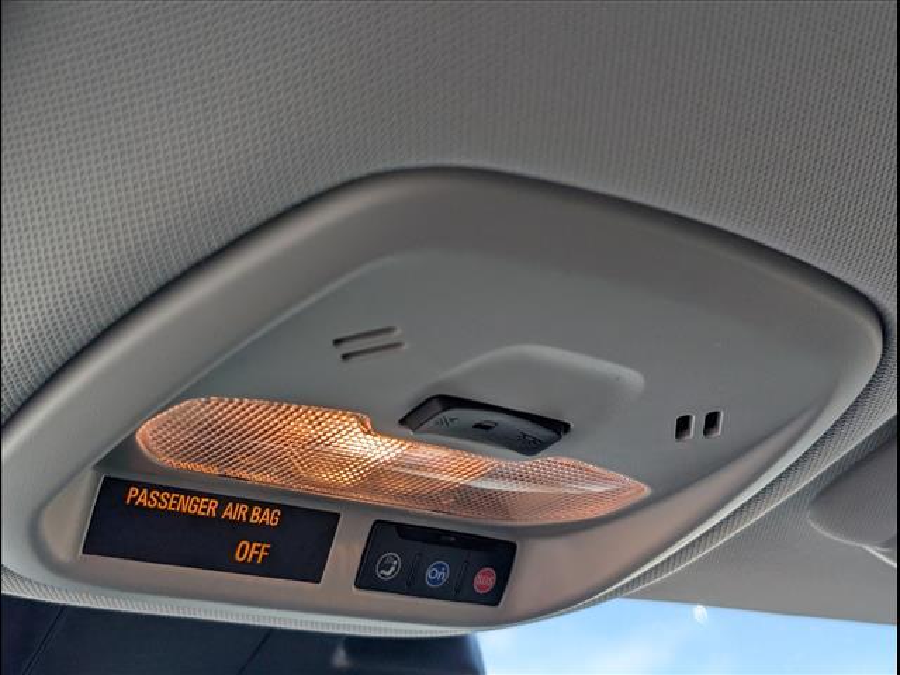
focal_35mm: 49
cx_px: 450
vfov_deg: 29.7
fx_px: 1274
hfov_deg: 38.9
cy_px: 338
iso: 28
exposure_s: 1/400
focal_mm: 6.9
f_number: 1.68
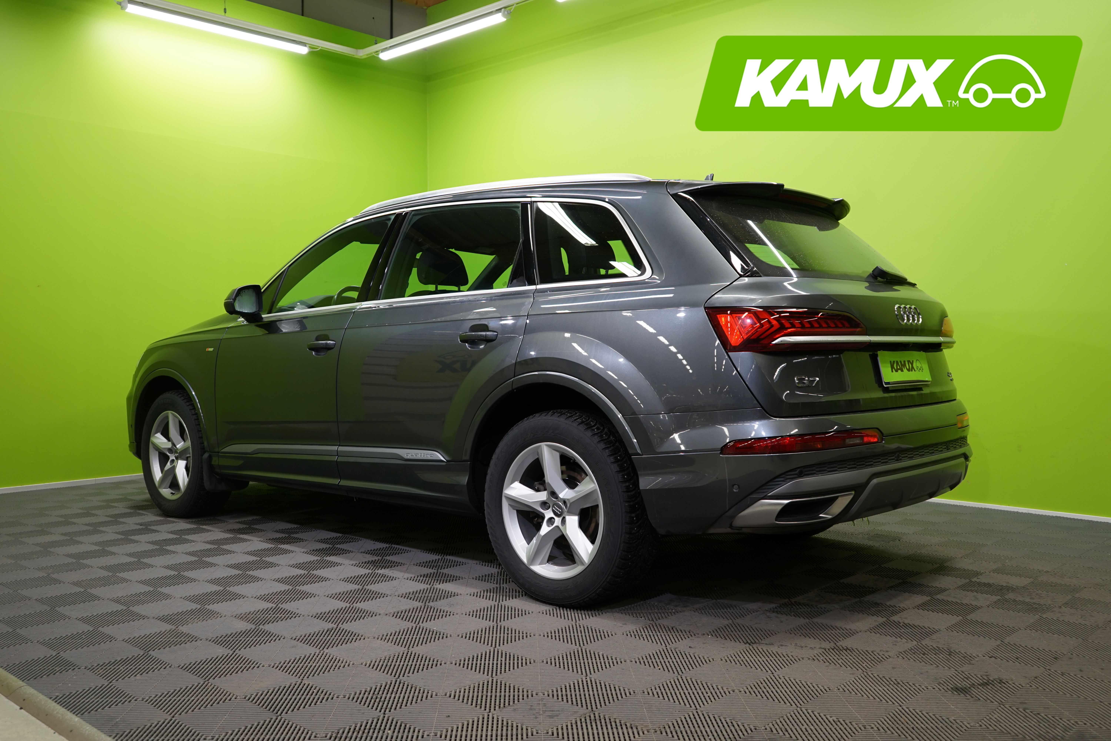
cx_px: 556
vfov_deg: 42.3
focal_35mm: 31
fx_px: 957
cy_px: 370
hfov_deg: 60.3
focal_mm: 31
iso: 400
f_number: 5
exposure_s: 1/30
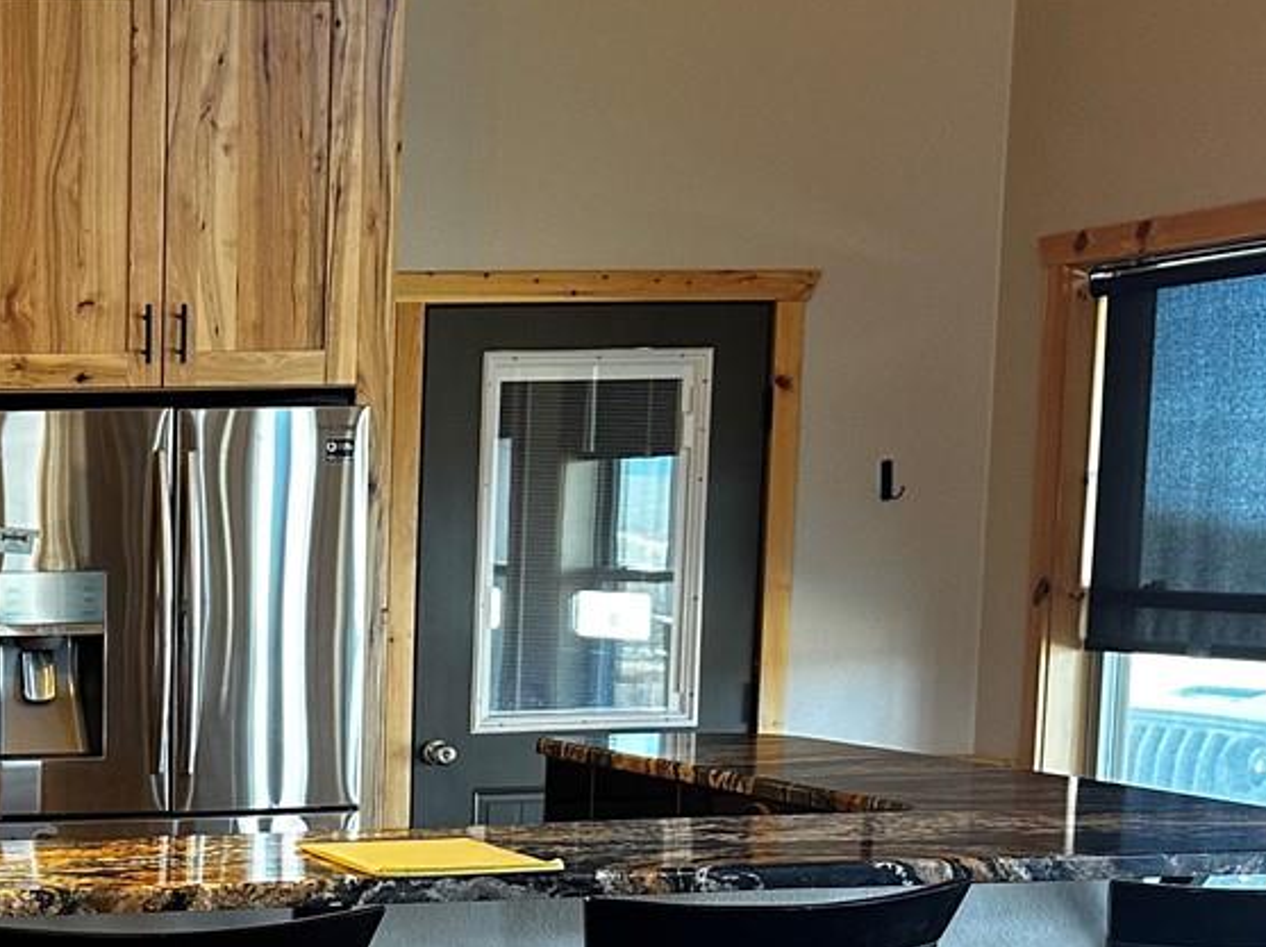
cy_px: 902
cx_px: -225
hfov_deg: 25.5
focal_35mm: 69
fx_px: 2522
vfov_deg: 20.7
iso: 250
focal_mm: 6.86
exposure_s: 1/60
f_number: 1.78
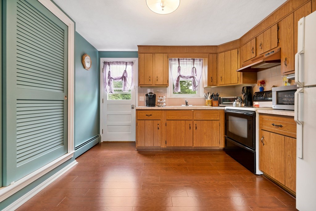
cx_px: 158
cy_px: 106
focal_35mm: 14
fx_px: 123
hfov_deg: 104.2
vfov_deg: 81.2
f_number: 7.1
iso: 200
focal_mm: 14
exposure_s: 1/8
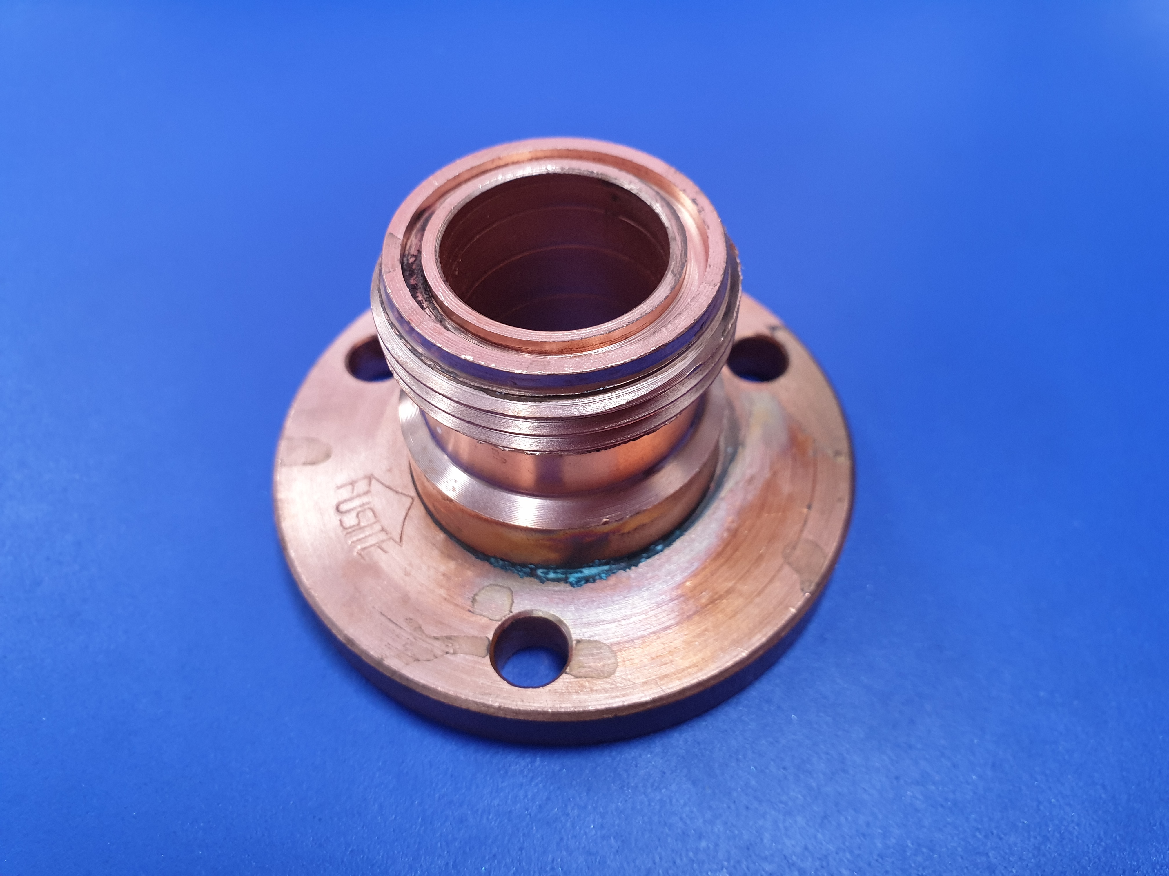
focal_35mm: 26
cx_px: 584
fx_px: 878
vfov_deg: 53.1
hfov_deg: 67.3
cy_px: 438
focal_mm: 4.3
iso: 320
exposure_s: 1/50
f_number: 2.4
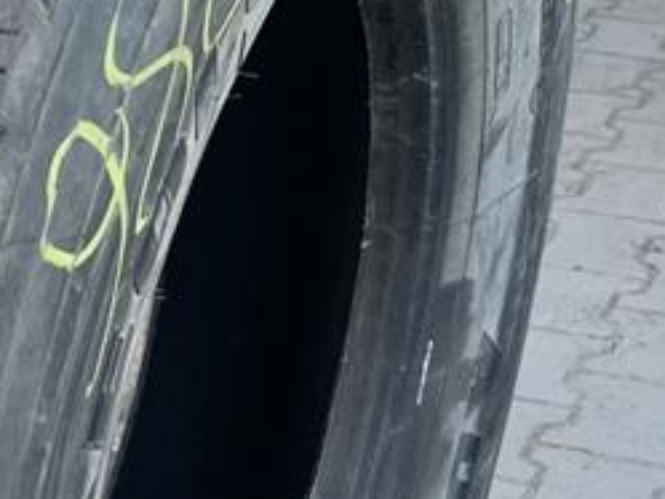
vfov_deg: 11.7
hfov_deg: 15.0
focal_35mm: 126
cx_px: -170
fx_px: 2422
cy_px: 423
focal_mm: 4.25
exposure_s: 1/122
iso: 25
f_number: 1.8
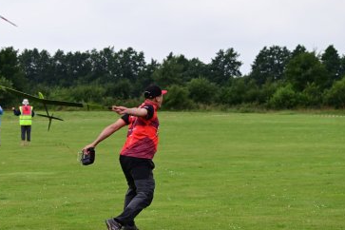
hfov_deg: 15.0
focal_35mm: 137
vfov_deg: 10.0
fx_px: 1313
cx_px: 146
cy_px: 145
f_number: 8
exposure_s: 1/1000
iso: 2000
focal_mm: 100
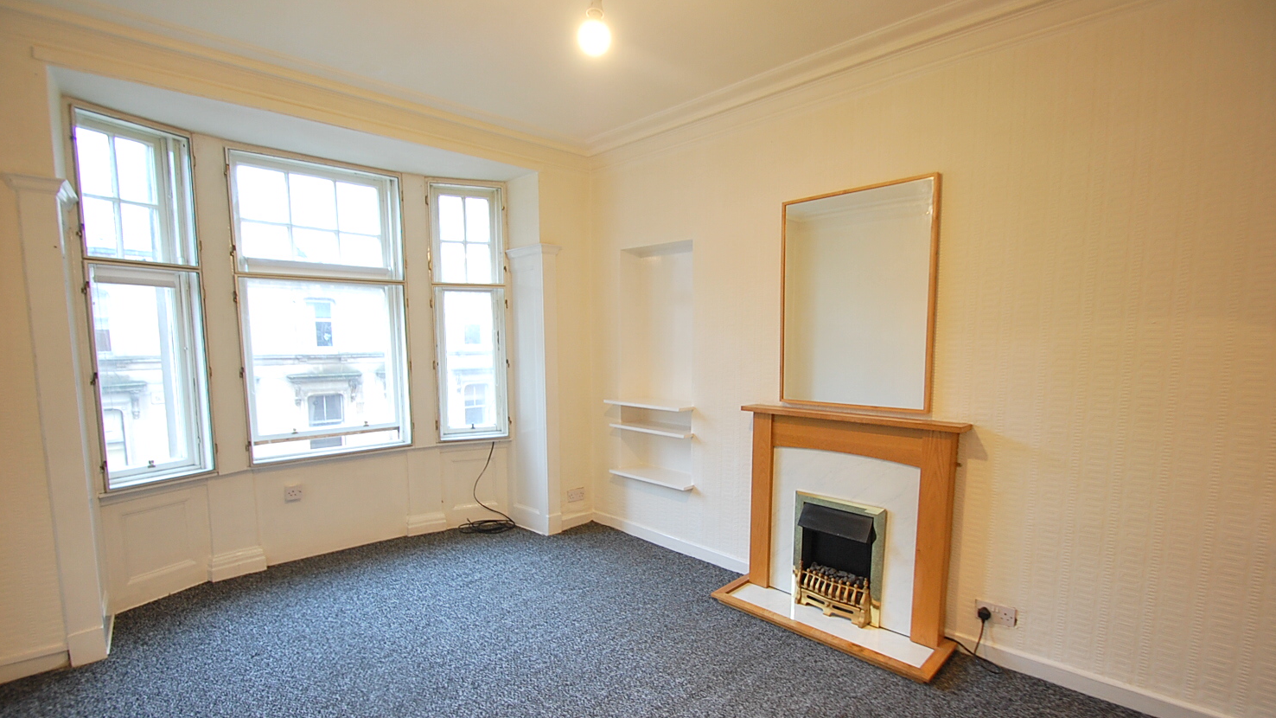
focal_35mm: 16
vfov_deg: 67.1
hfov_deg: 99.4
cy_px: 369
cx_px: 635
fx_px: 541
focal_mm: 10
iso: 450
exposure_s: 1/30
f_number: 3.5
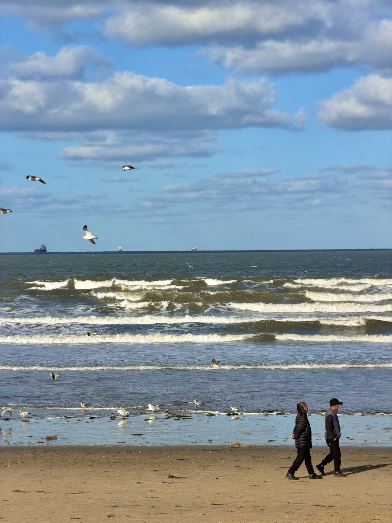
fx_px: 1510
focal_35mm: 100
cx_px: 196
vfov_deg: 19.6
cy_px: 262
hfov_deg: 14.8
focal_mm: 16.89
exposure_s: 1/1259
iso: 20
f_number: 2.8
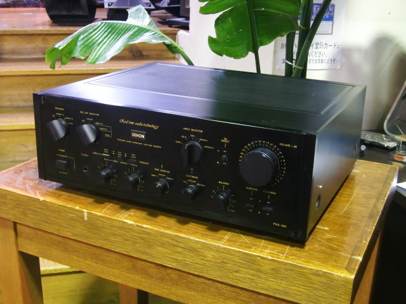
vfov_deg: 31.5
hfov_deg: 41.2
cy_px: 152
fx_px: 540
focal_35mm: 46
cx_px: 203
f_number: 3.3
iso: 400
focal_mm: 8.2
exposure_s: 1/13
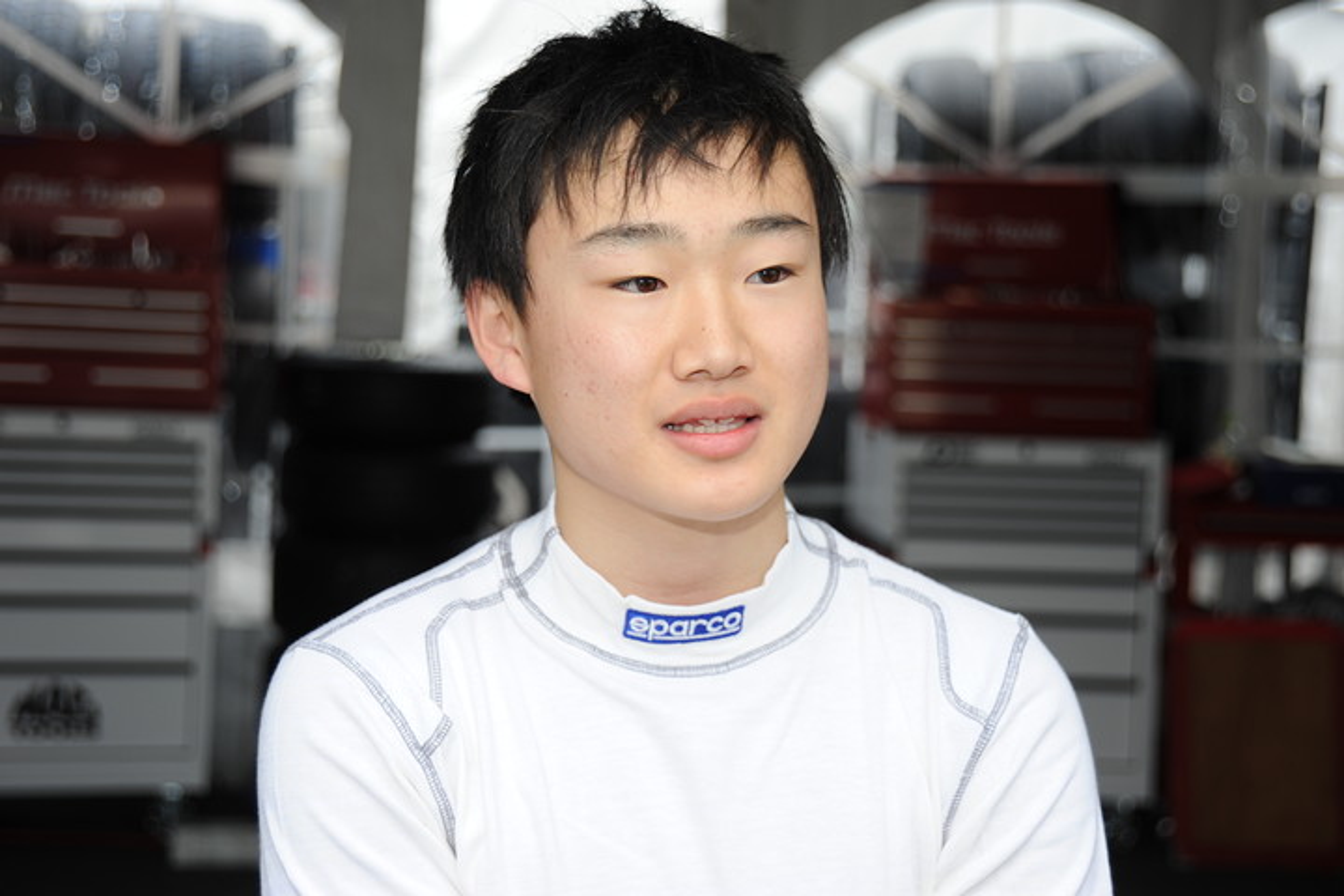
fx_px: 2613
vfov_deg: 19.5
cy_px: 448
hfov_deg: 28.8
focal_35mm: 70
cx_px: 672
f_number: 5.6
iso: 400
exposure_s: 1/250
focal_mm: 70
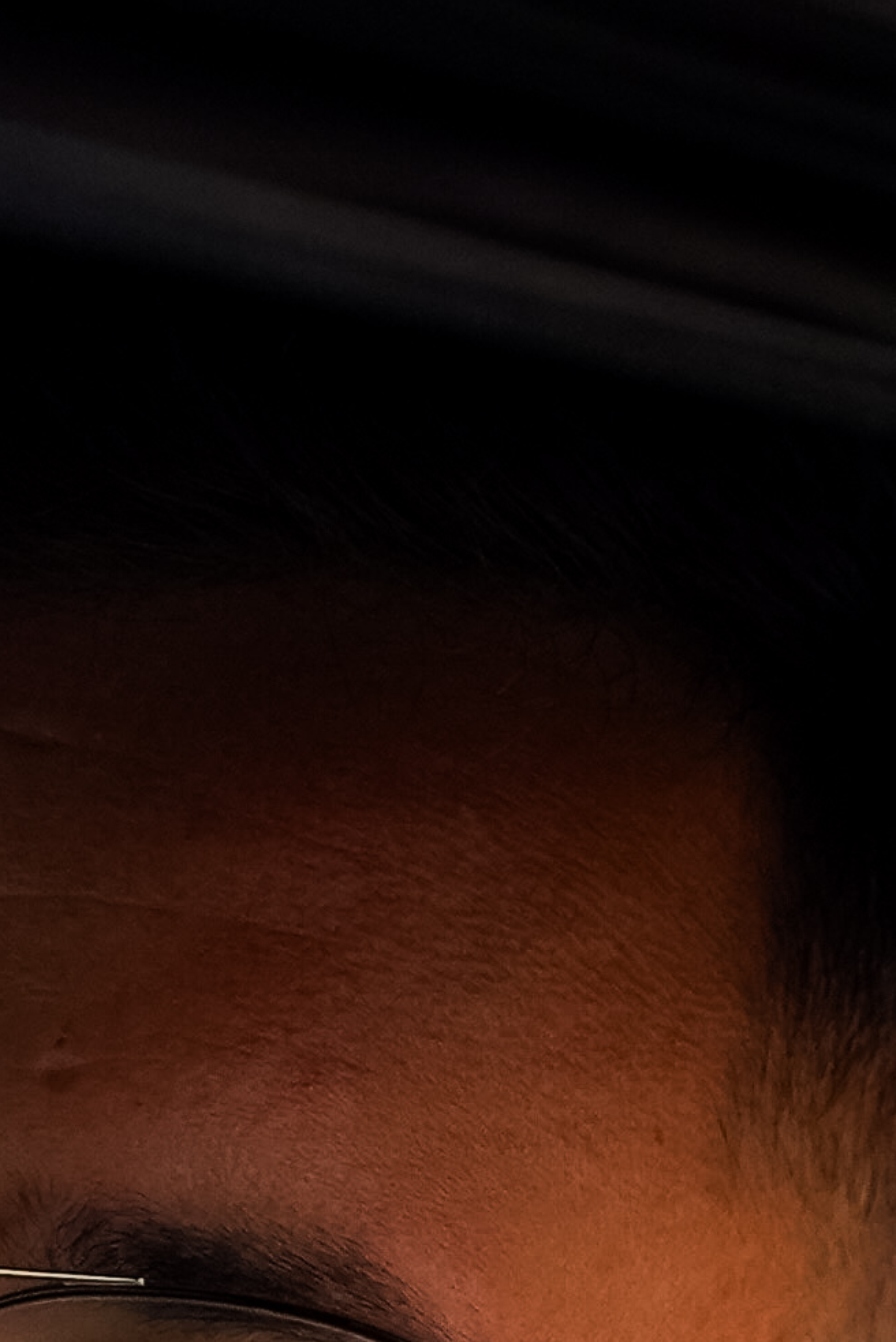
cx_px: -135
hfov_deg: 5.5
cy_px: 2732
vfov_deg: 7.9
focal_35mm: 248
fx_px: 9251
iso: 2000
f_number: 2.8
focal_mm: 57.5
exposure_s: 1/200
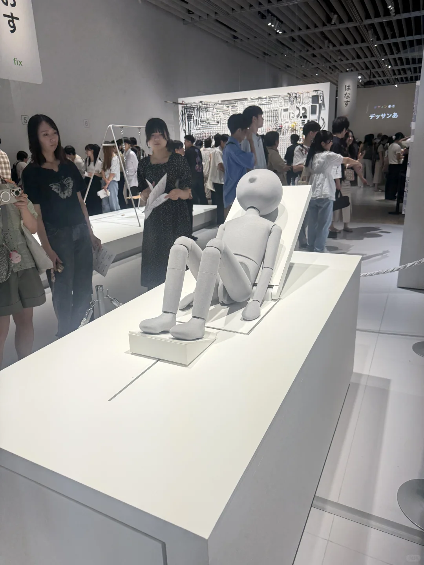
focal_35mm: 24
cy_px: 282
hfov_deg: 56.8
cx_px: 212
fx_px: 392
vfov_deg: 71.6
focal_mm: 6.76
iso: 100
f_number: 1.78
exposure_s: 1/100
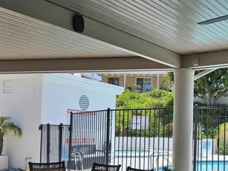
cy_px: 126
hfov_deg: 37.6
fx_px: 316
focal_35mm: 48
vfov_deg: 29.8
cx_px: 195
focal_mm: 5.4
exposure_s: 1/1002
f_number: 1.8
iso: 25
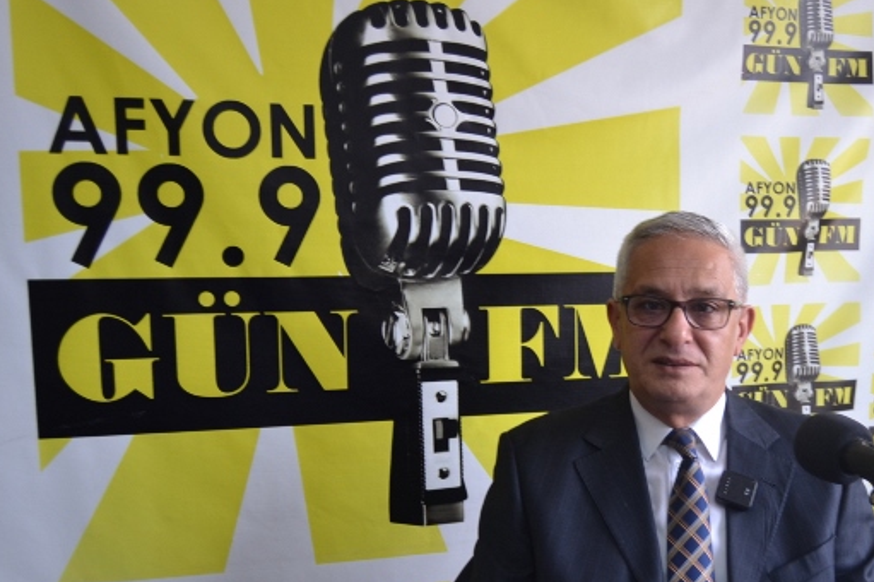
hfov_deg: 41.4
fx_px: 1140
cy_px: 391
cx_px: 578
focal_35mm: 47
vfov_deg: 28.4
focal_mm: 20
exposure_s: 1/60
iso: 400
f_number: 4
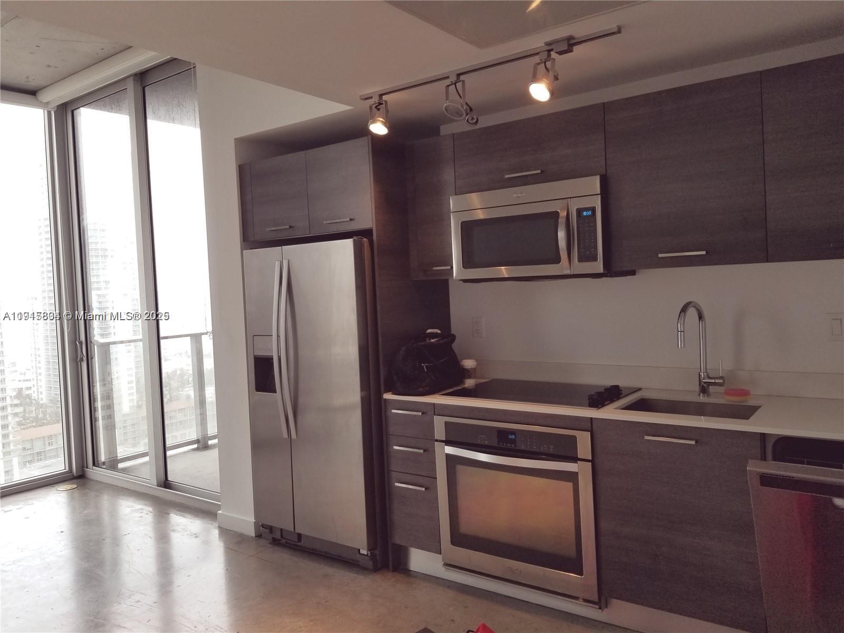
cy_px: 316
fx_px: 634
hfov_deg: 67.3
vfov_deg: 53.1
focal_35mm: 26
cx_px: 422
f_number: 1.7
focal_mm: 4.25
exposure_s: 1/120
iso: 80
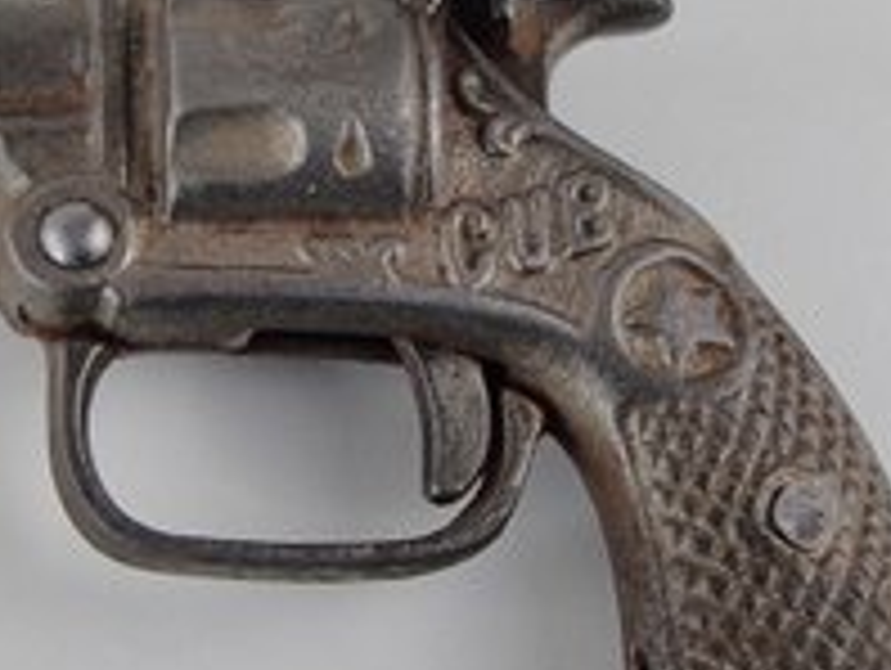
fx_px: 1649
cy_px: 344
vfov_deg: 23.0
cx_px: 263
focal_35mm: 64
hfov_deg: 29.9
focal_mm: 6.64
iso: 200
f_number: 4.7
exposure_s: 1/160
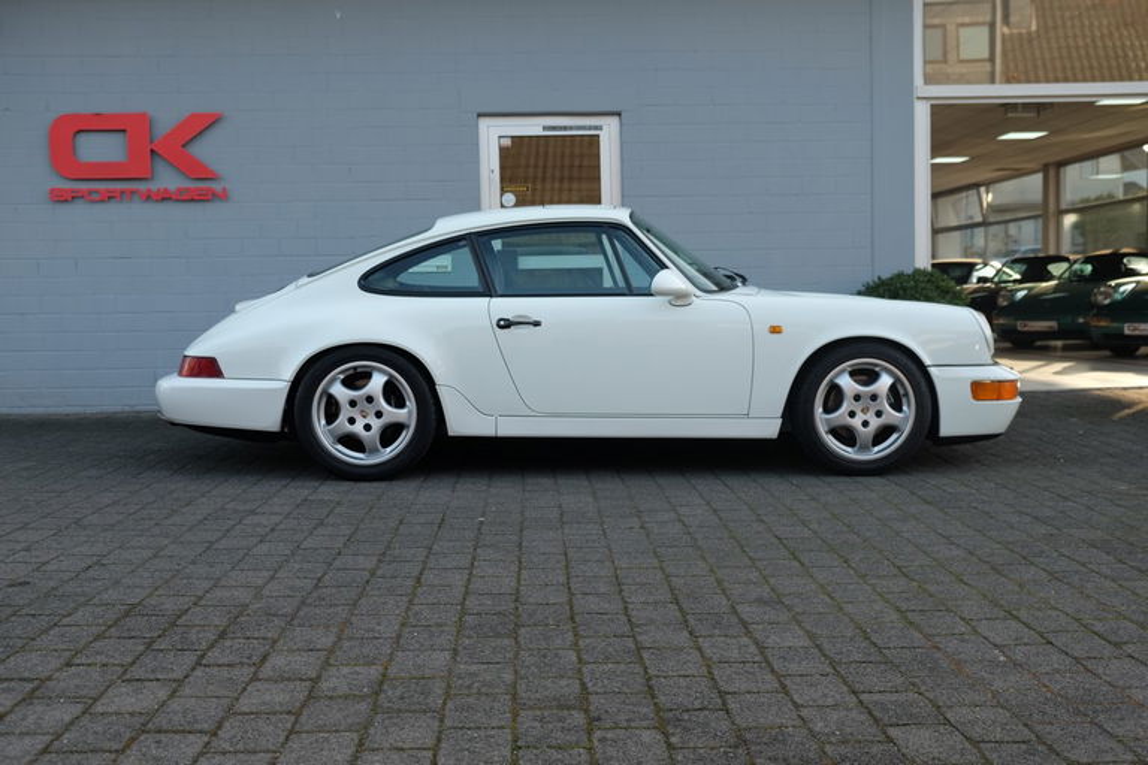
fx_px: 1148
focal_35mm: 36
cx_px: 574
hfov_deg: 53.1
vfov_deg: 36.9
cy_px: 382
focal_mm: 24.3
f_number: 3.6
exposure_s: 1/140
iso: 200
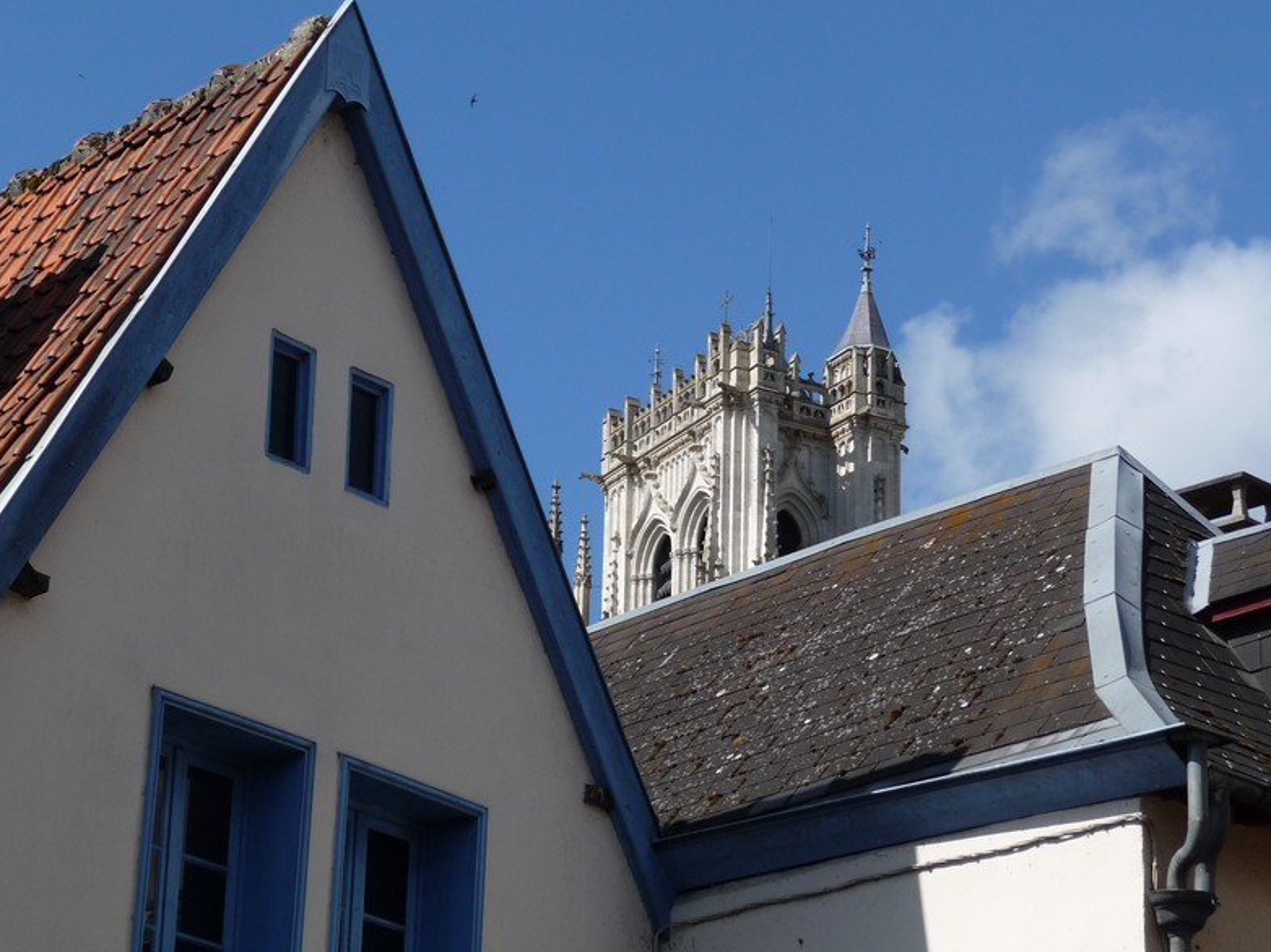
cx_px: 665
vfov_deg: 13.0
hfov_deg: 17.3
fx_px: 4184
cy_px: 474
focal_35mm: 114
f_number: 4.7
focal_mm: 15.2
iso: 100
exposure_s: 1/800
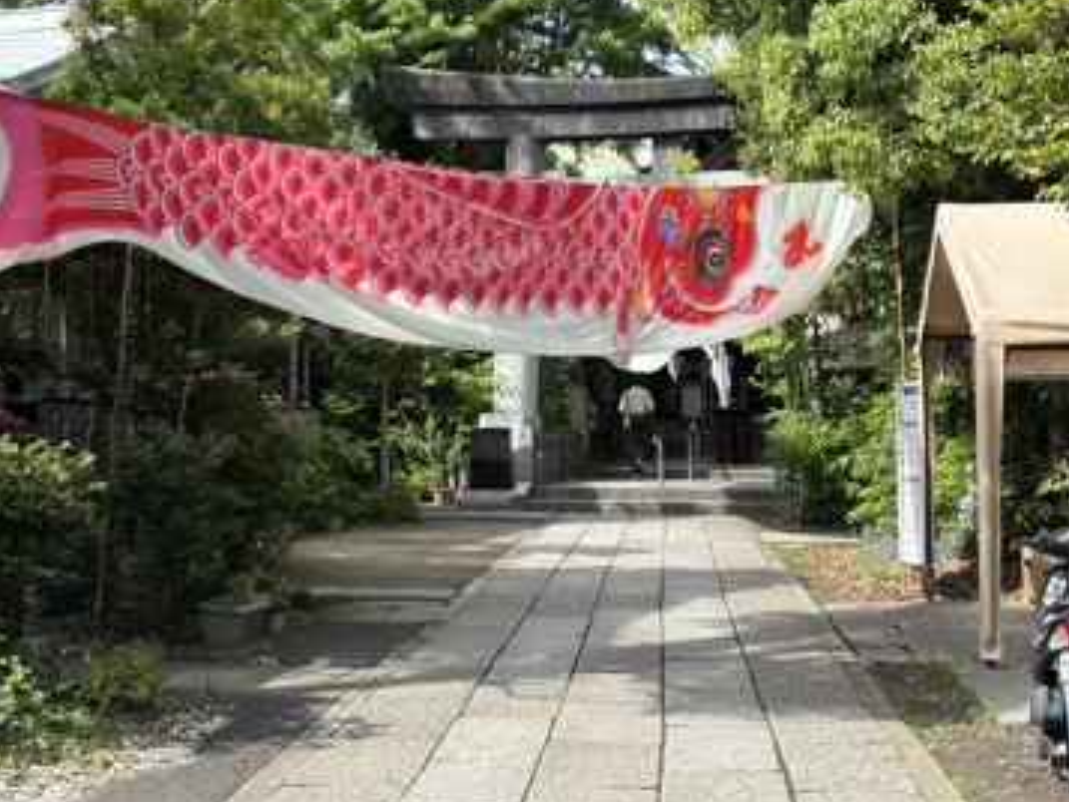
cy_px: 310
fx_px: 1575
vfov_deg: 28.5
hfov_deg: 37.5
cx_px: 515
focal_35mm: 51
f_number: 1.6
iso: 50
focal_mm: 5.96
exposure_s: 1/997
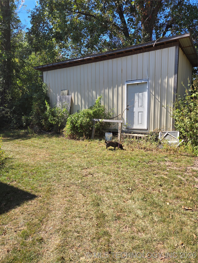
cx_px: 99
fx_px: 175
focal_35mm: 23
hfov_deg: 58.9
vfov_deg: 73.9
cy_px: 132
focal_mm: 5.4
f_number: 1.8
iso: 25
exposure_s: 1/773
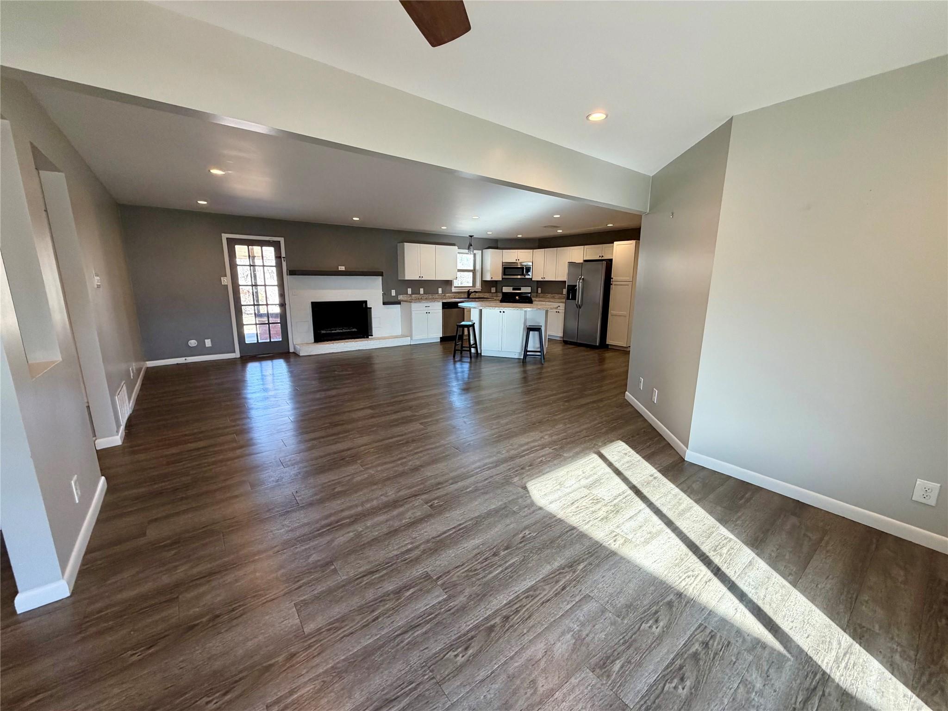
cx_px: 474
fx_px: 383
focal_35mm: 14
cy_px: 356
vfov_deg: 85.7
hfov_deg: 102.1
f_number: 2.2
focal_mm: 2.22
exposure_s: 1/120
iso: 200
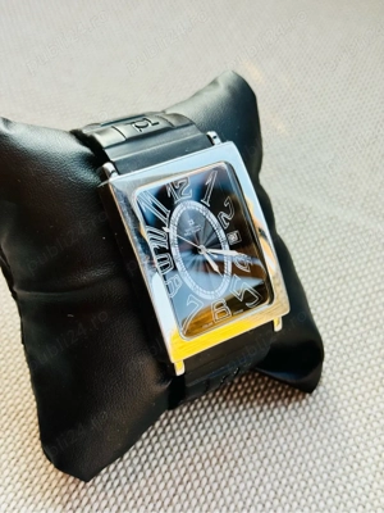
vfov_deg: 39.7
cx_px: 192
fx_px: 710
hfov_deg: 30.3
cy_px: 256
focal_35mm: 48
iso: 100
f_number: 1.78
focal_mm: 6.76
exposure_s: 1/145
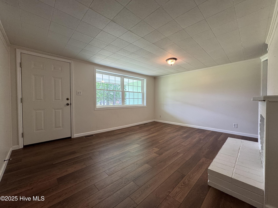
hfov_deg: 102.1
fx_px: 112
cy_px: 104
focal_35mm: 14
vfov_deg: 85.7
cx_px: 139
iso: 125
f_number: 2.2
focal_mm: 2.22
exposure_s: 1/120
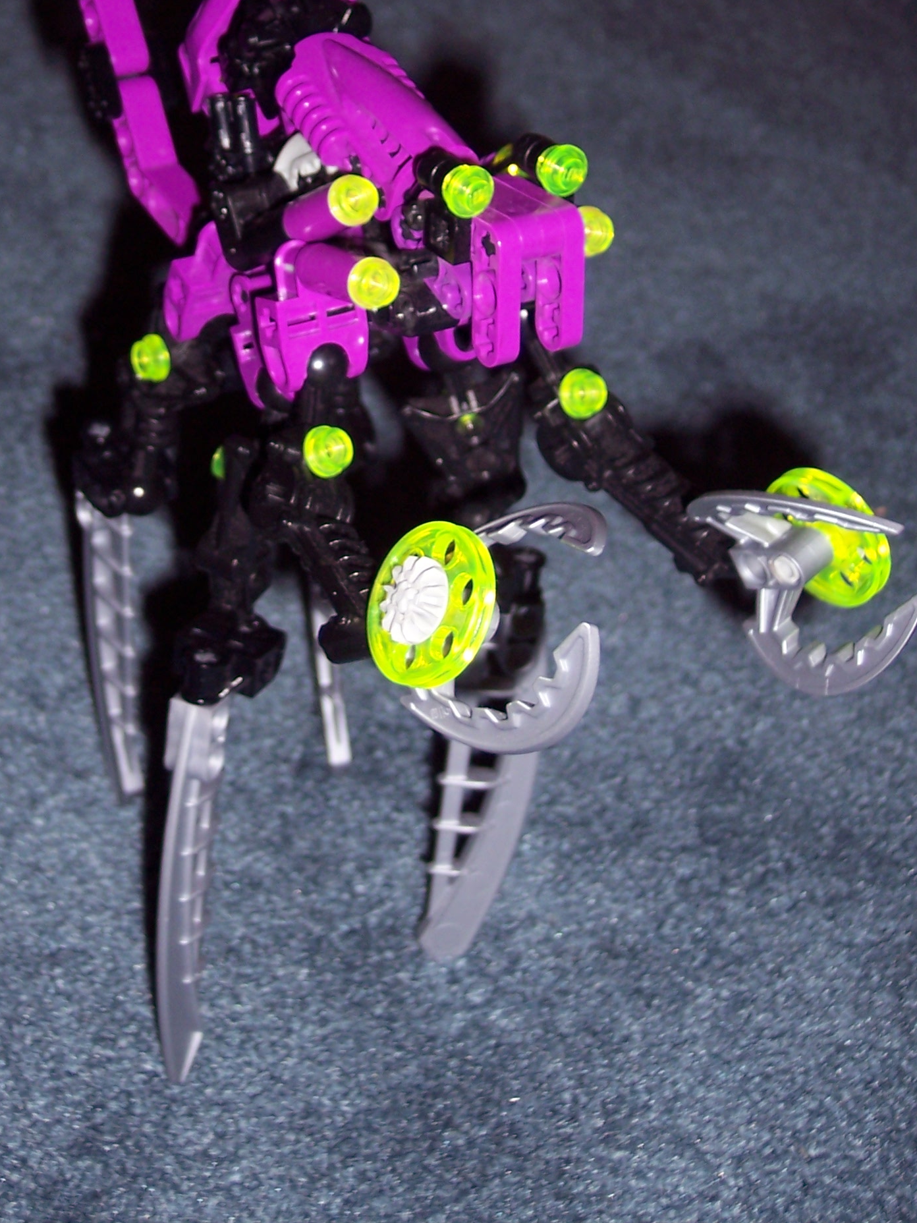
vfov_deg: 24.1
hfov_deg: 18.4
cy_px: 283
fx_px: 2826
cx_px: 333
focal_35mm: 80
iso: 100
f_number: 3.4
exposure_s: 1/60
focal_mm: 10.7
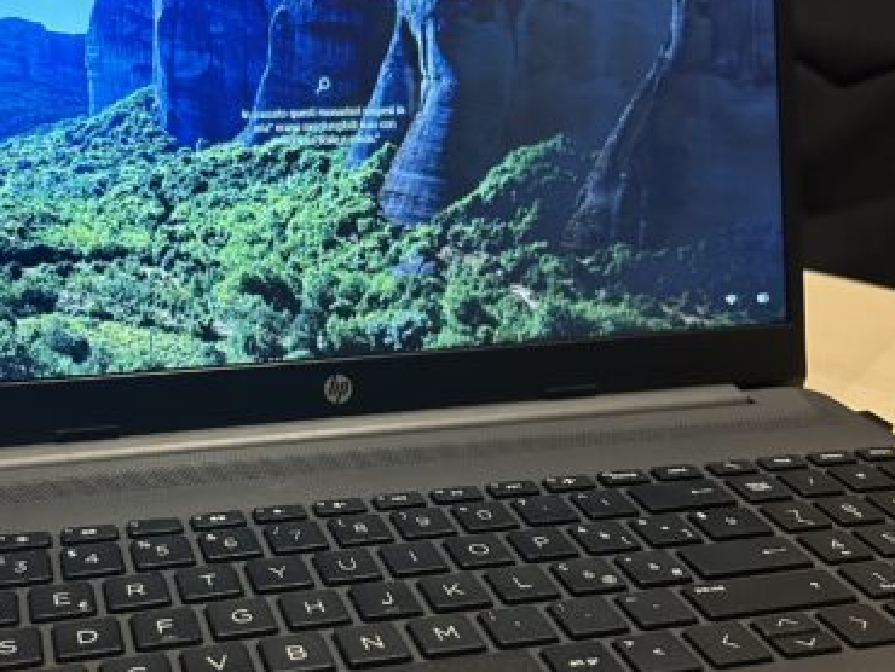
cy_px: 390
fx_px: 931
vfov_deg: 39.6
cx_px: 305
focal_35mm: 36
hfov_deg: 50.5
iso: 500
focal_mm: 5.7
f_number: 1.5
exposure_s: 1/51
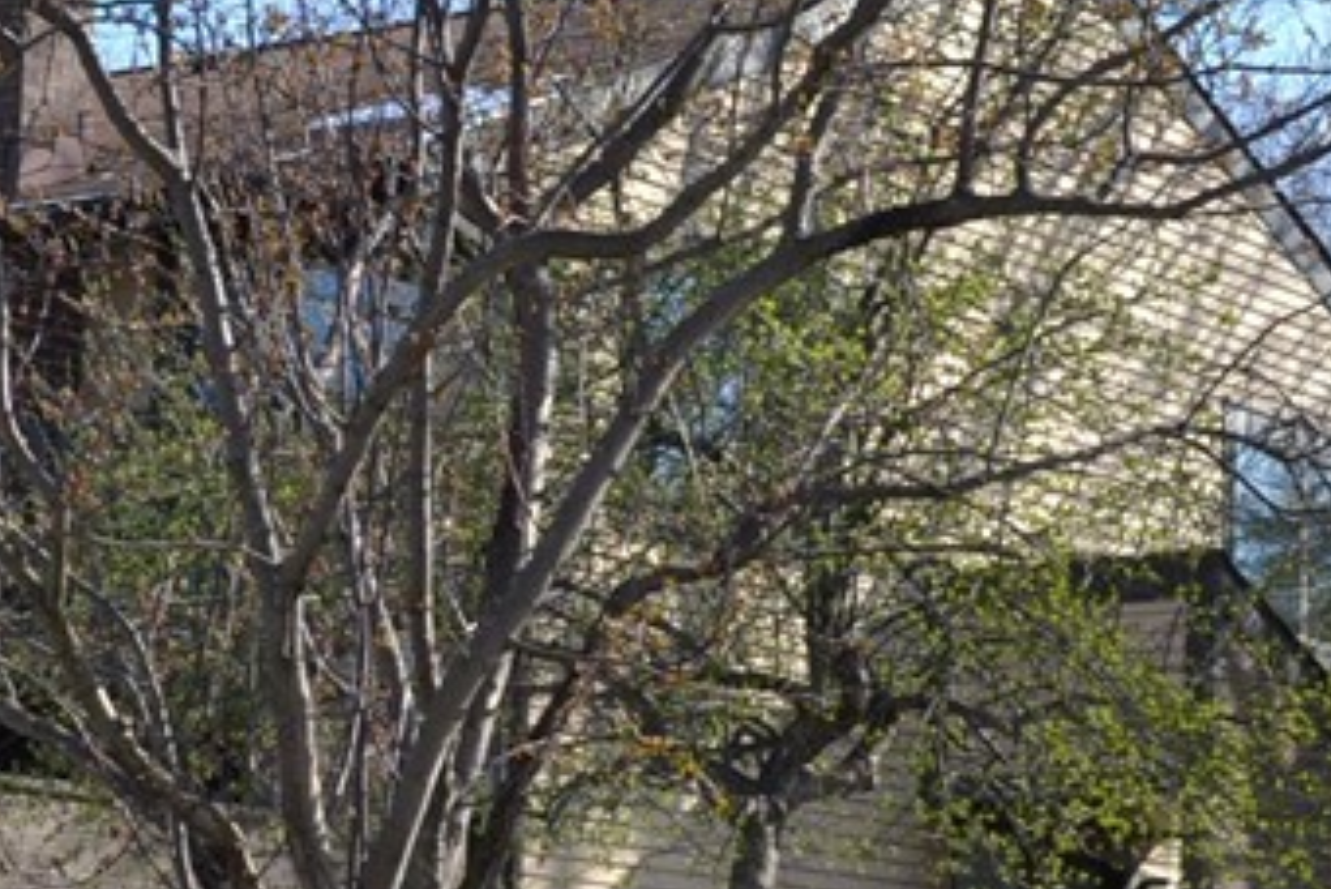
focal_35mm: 115
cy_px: 678
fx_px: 4253
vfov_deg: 11.9
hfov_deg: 17.6
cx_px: 243
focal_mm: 24
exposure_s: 1/160
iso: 100
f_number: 6.3
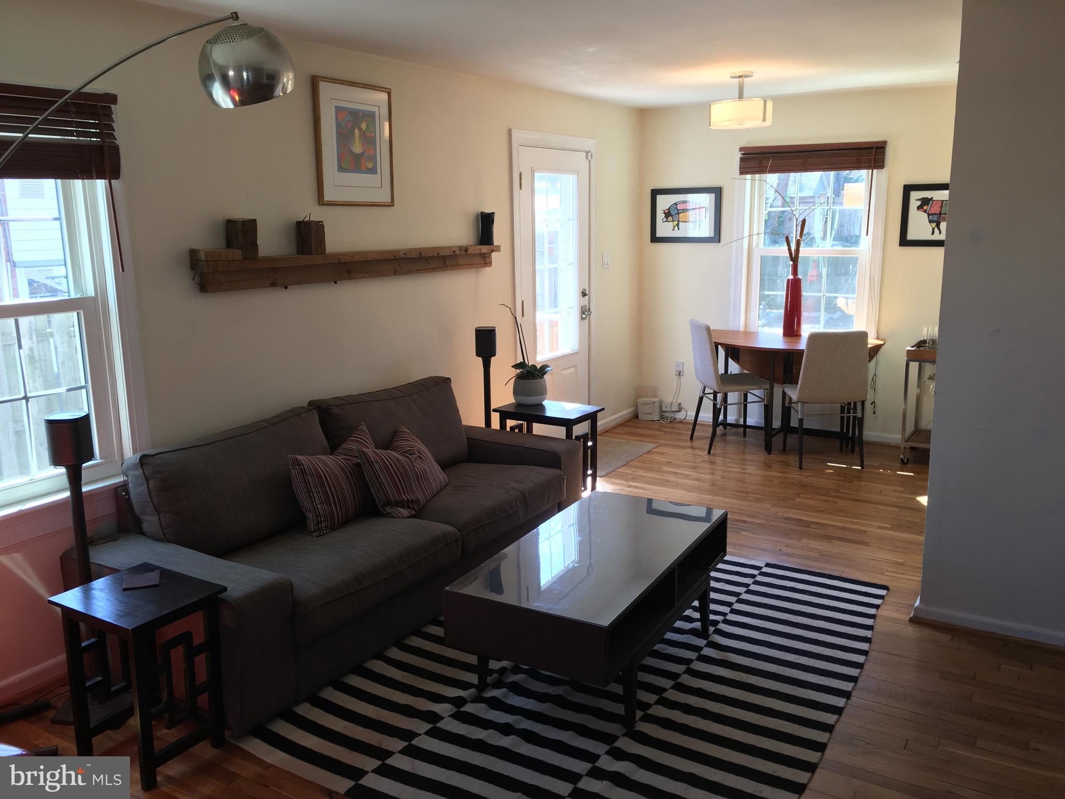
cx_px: 532
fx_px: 892
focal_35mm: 29
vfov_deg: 48.2
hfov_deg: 61.7
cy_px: 400
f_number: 2.2
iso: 25
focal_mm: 4.15
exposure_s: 1/40
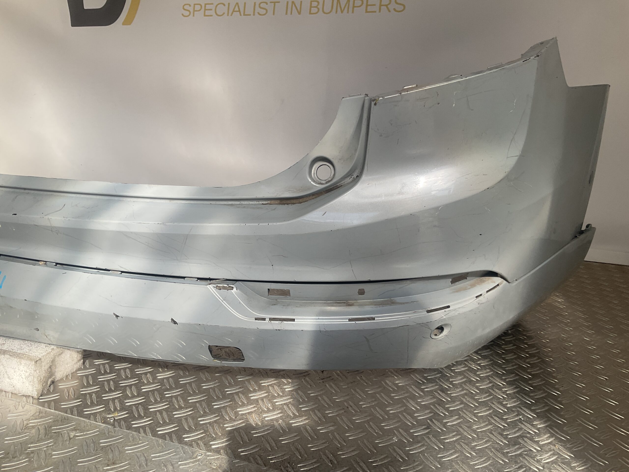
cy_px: 236
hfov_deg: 61.7
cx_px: 314
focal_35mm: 29
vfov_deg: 48.2
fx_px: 527
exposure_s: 1/770
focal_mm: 3
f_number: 1.8
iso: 16
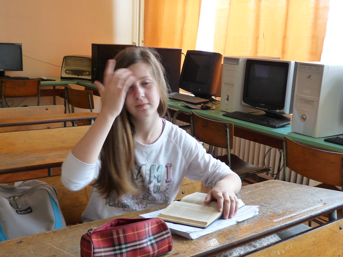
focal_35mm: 41
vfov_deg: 35.1
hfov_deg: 45.8
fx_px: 406
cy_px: 128
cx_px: 172
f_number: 2.8
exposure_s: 1/30
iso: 200
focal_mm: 4.8
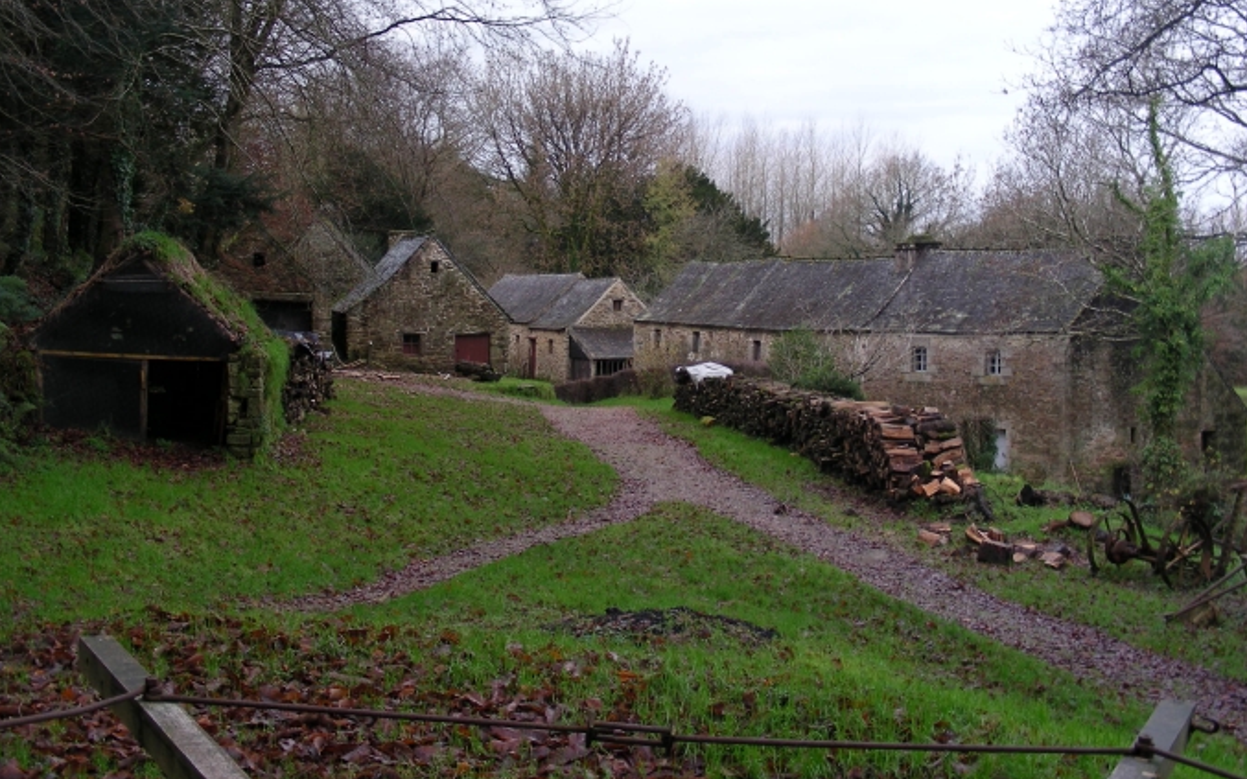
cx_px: 623
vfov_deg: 27.4
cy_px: 328
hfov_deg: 42.6
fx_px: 1597
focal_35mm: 47
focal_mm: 7.4
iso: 50
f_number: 3.5
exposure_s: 1/44.8
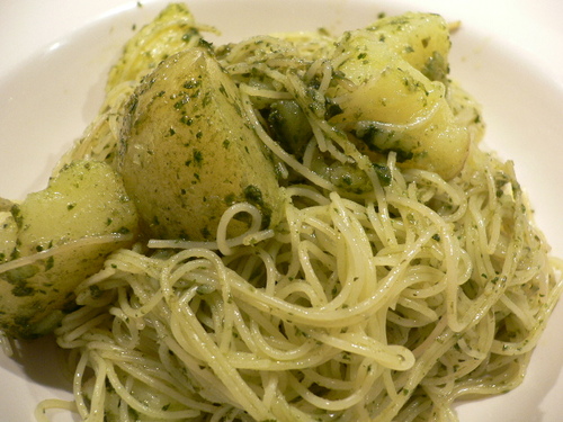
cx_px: 282
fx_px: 569
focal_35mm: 35
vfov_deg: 40.7
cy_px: 211
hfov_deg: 52.6
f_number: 2.8
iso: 100
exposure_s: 1/15
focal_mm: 5.8
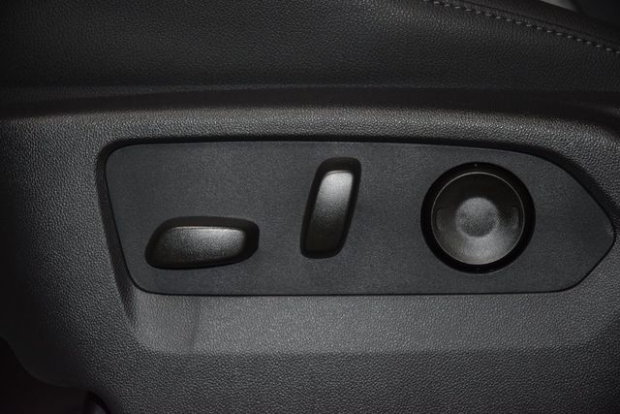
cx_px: 310
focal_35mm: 105
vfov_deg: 13.0
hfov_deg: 19.5
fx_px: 1809
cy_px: 207
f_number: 4.5
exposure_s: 1/125
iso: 1400
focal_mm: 70
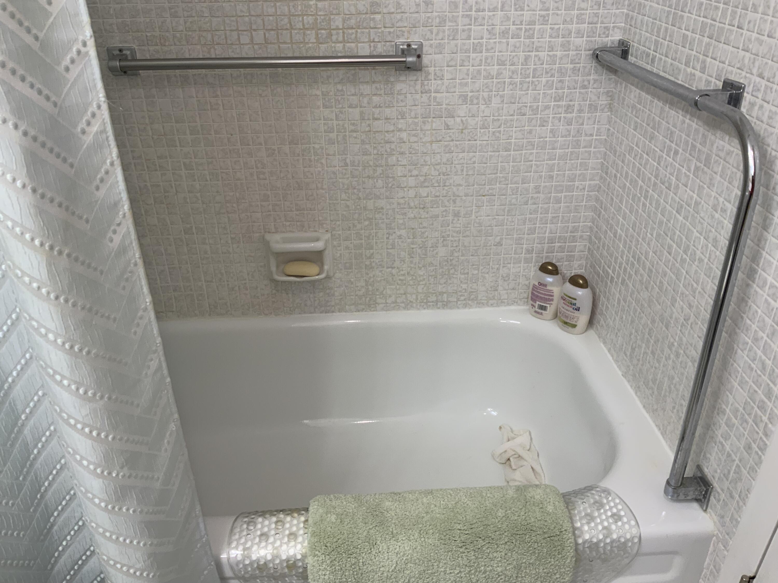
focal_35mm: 29
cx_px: 389
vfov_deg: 48.2
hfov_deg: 61.7
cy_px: 292
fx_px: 652
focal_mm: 3
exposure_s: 1/120
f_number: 1.8
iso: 50
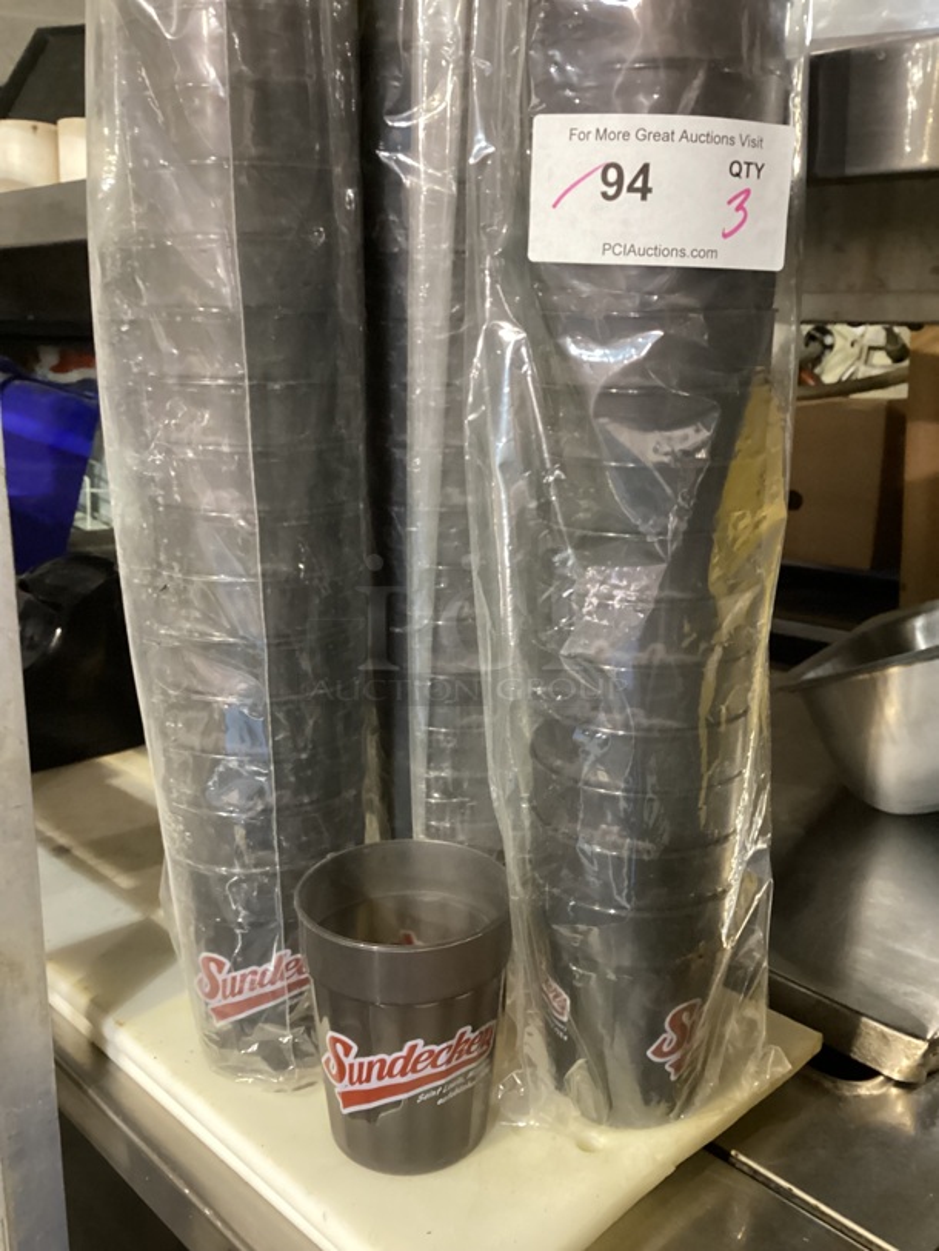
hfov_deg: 45.5
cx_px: 470
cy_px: 626
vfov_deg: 58.3
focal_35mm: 31
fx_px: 1121
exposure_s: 1/17
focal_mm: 3.3
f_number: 2.4
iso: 640
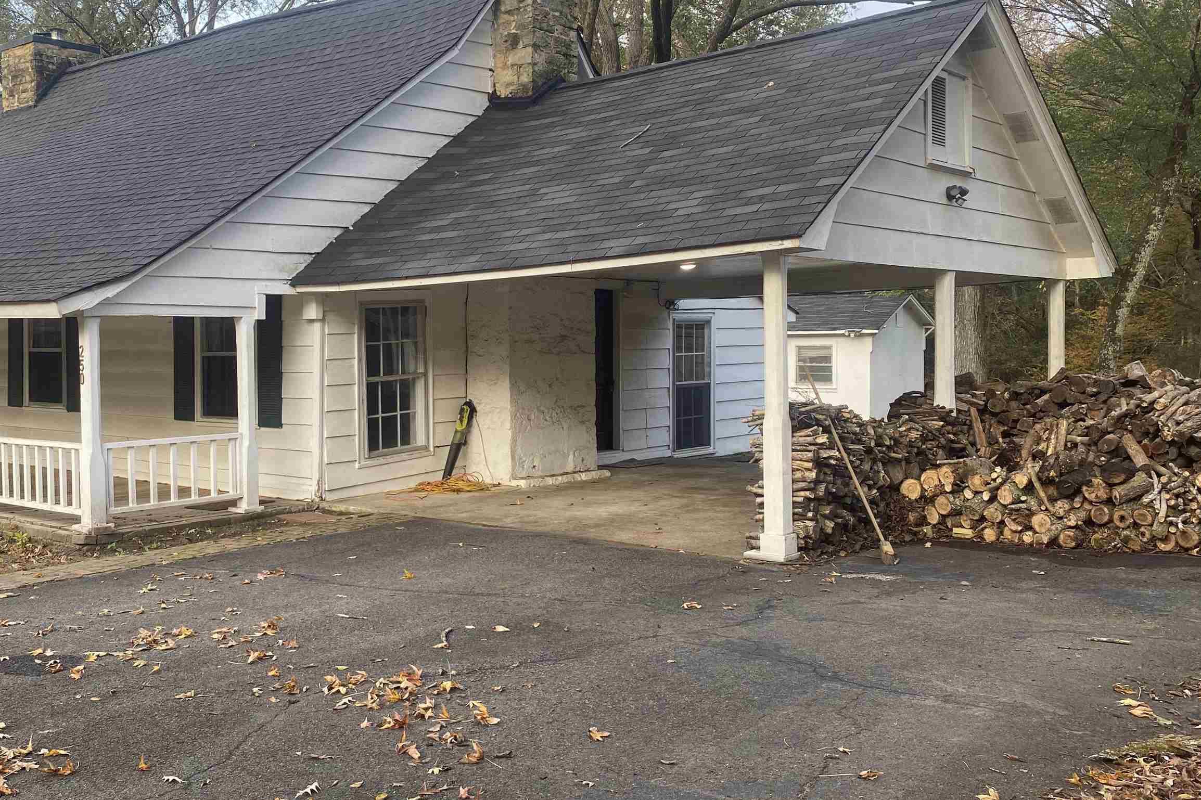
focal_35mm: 36
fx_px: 1201
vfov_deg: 36.9
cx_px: 450
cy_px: 390
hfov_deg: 52.6
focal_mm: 4.25
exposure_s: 1/124
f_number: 1.8
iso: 32
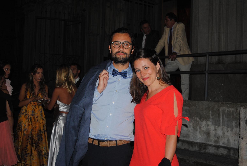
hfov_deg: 41.1
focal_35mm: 48
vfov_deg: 28.2
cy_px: 83
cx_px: 124
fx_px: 330
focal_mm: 32
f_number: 4.5
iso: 200
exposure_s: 1/60
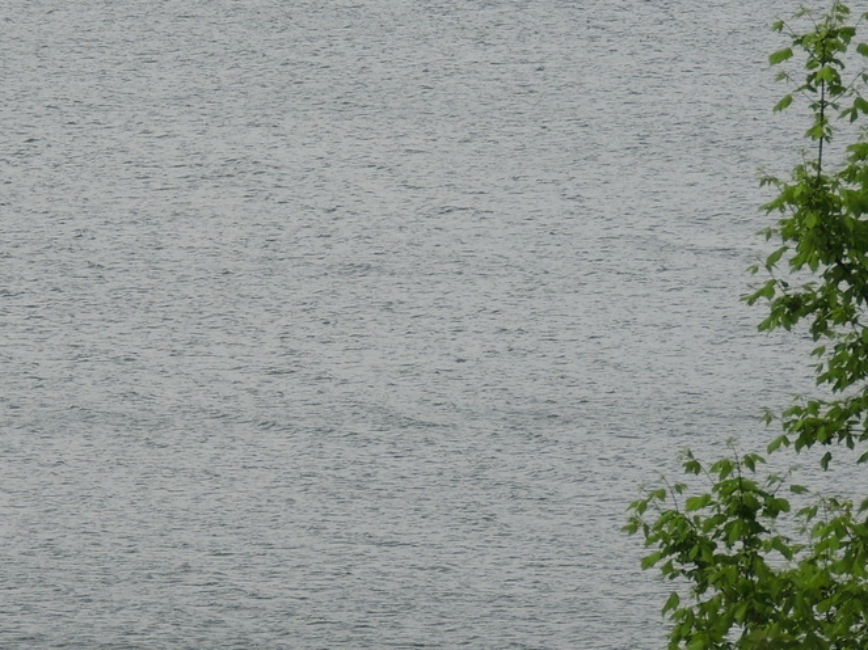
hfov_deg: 3.7
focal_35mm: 532
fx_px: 13335
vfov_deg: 2.8
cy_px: 80
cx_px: 73
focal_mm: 49
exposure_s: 1/500
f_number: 4.7
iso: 100
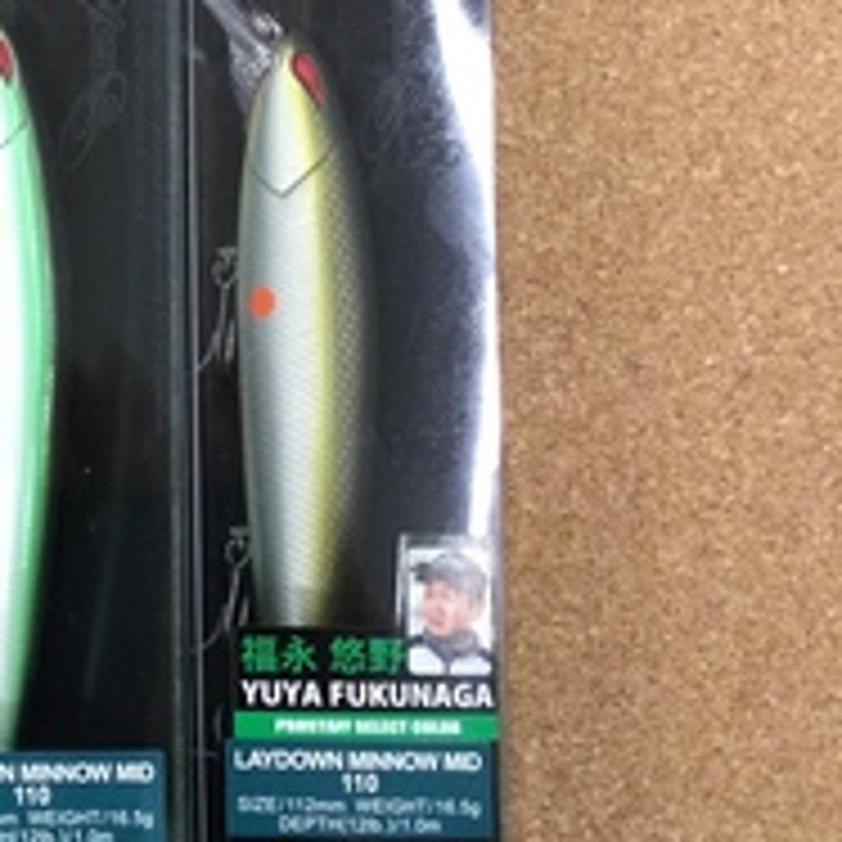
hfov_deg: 18.2
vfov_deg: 19.7
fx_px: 2422
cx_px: -306
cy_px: 356
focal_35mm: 88
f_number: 2.4
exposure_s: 1/30
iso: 64
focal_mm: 3.3
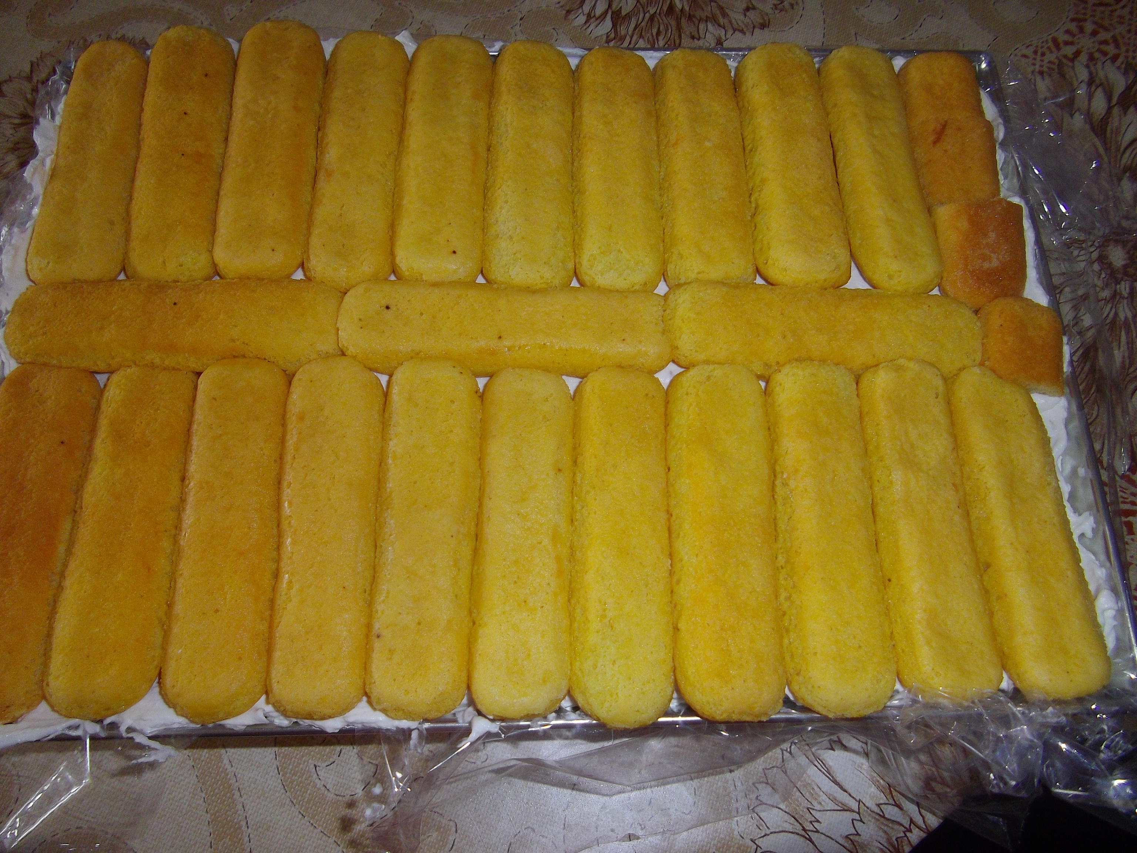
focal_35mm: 27
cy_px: 426
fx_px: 887
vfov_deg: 51.4
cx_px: 568
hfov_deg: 65.3
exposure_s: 1/50
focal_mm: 4.9
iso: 100
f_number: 3.2
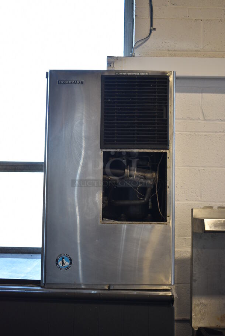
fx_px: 449
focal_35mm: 48
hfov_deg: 28.1
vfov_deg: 41.1
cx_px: 112
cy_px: 168
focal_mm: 32
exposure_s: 1/160
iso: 800
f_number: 4.5
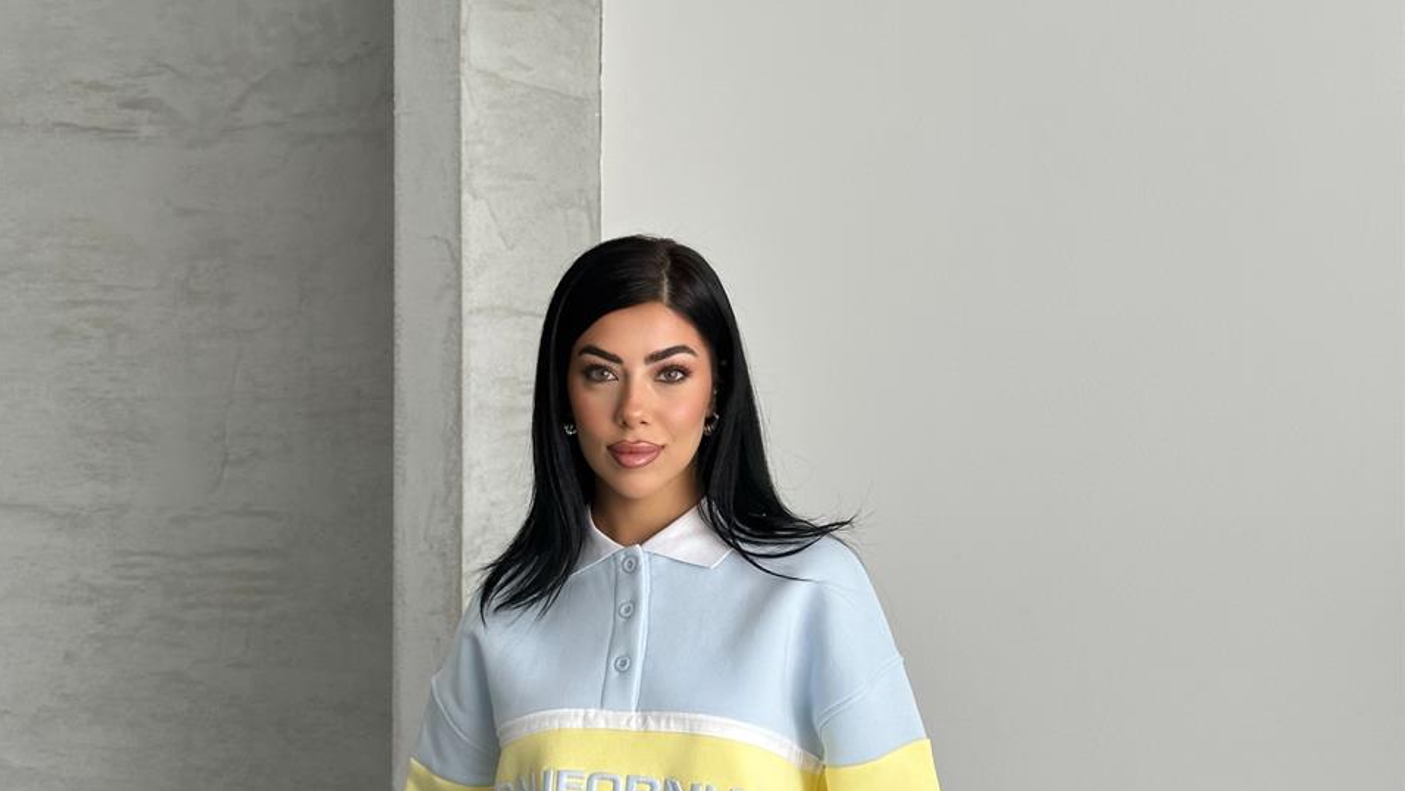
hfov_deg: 30.1
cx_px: 701
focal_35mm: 70
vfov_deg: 17.1
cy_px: 587
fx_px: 2608
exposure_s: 1/159
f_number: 1.78
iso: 50
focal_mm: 6.86
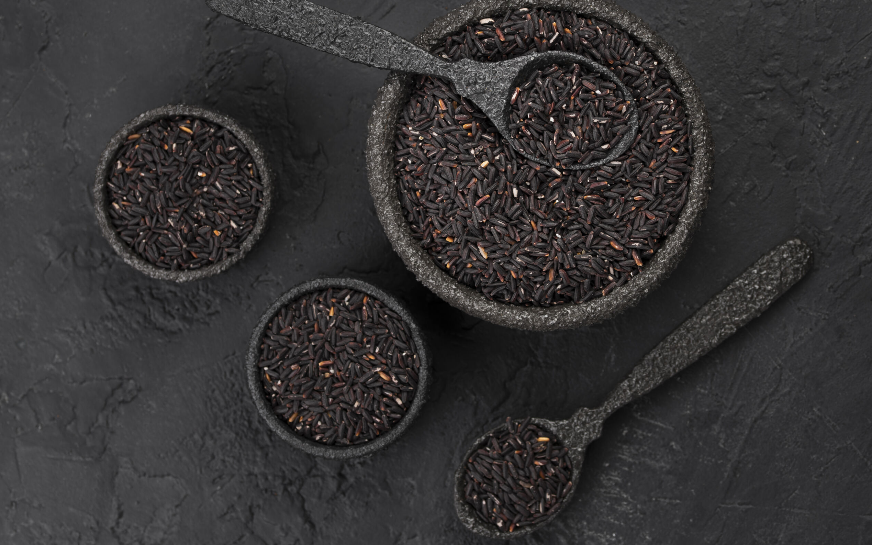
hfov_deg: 19.3
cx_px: 436
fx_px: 2566
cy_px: 257
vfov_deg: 12.1
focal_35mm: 108
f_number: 8
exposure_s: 1/100
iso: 100
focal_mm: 105
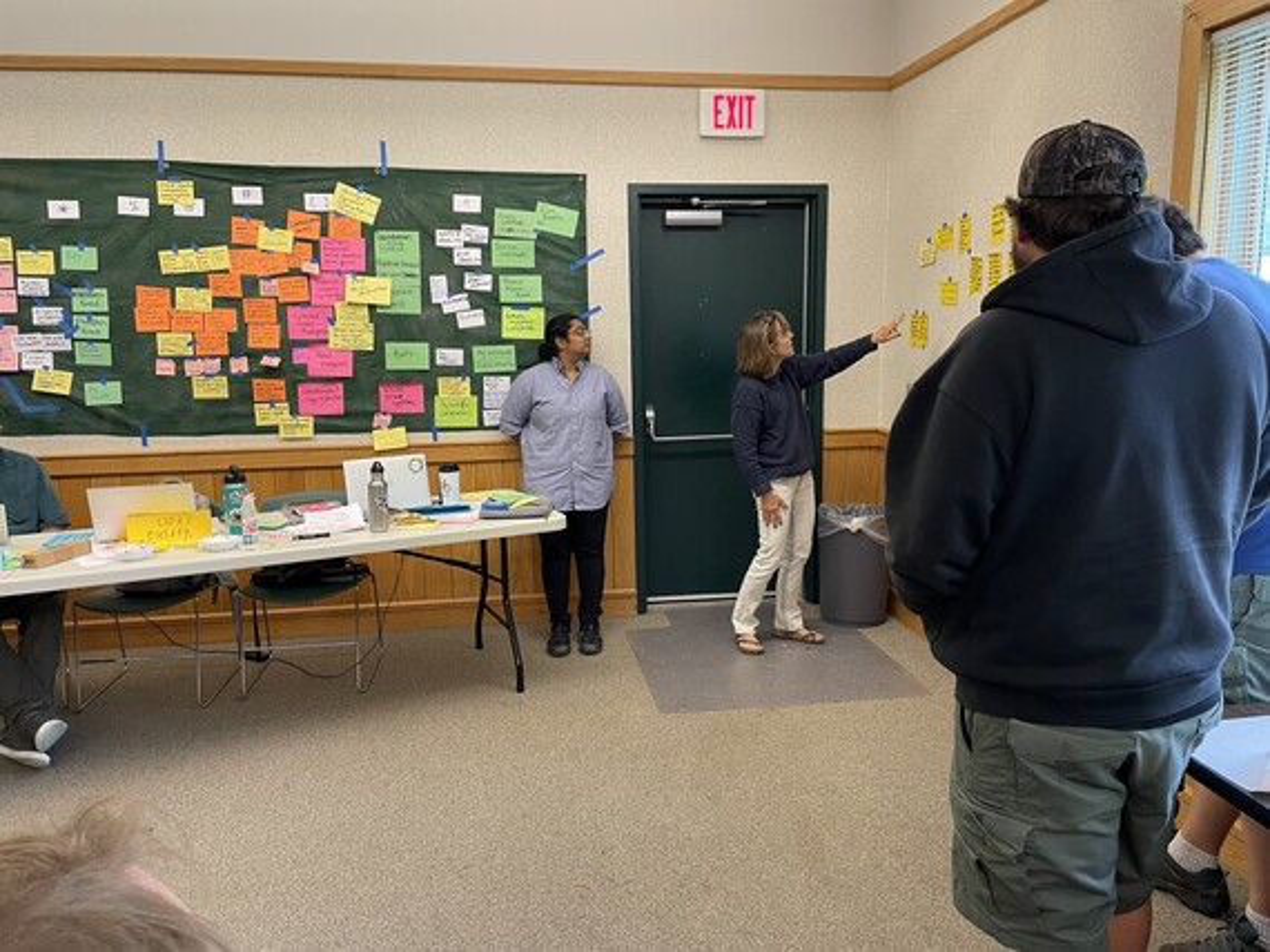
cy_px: 476
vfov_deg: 53.0
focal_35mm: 26
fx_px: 953
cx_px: 635
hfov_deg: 67.3
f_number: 1.6
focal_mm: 4.2
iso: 125
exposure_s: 1/60
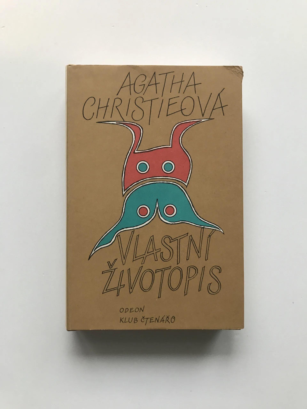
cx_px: 154
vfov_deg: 63.4
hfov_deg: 49.7
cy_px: 204
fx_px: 331
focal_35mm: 28
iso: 32
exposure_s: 1/20
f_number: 1.8
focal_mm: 3.99
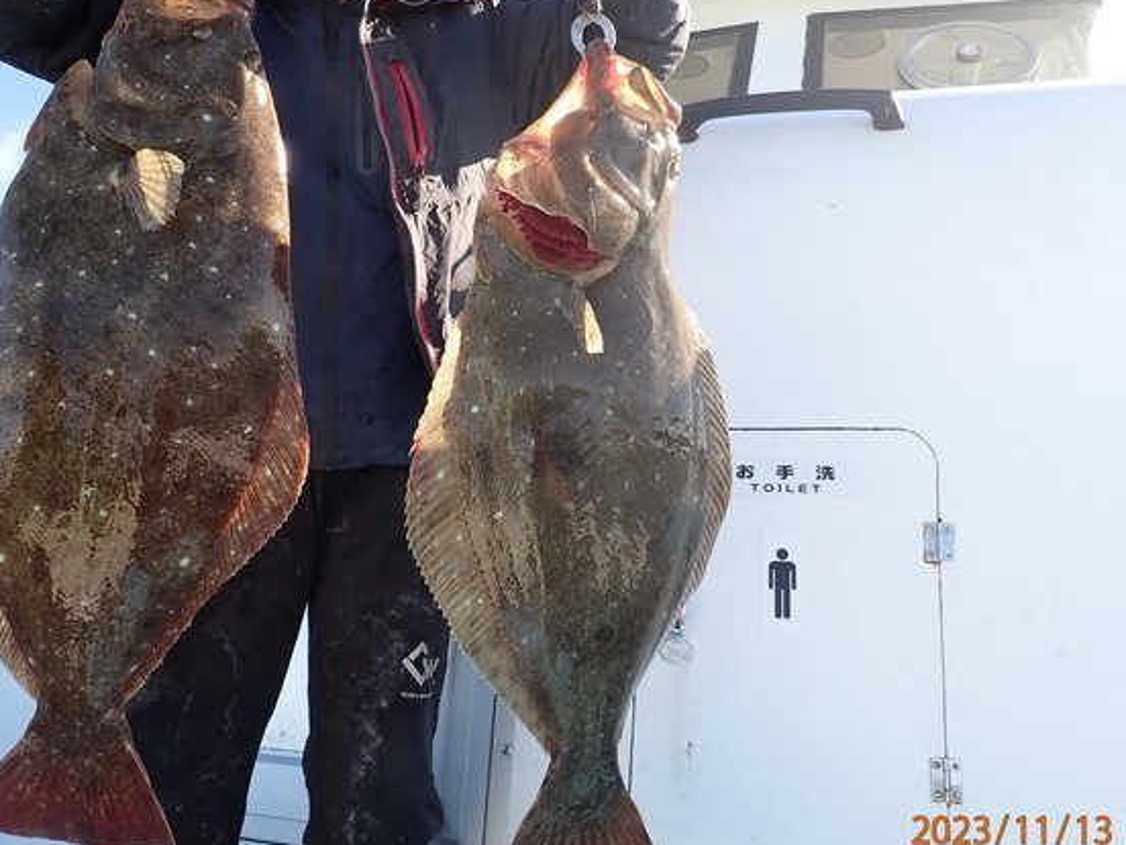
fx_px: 943
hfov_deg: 61.6
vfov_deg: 48.2
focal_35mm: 29
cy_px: 445
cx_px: 539
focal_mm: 4.5
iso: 100
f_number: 2.8
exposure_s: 1/500
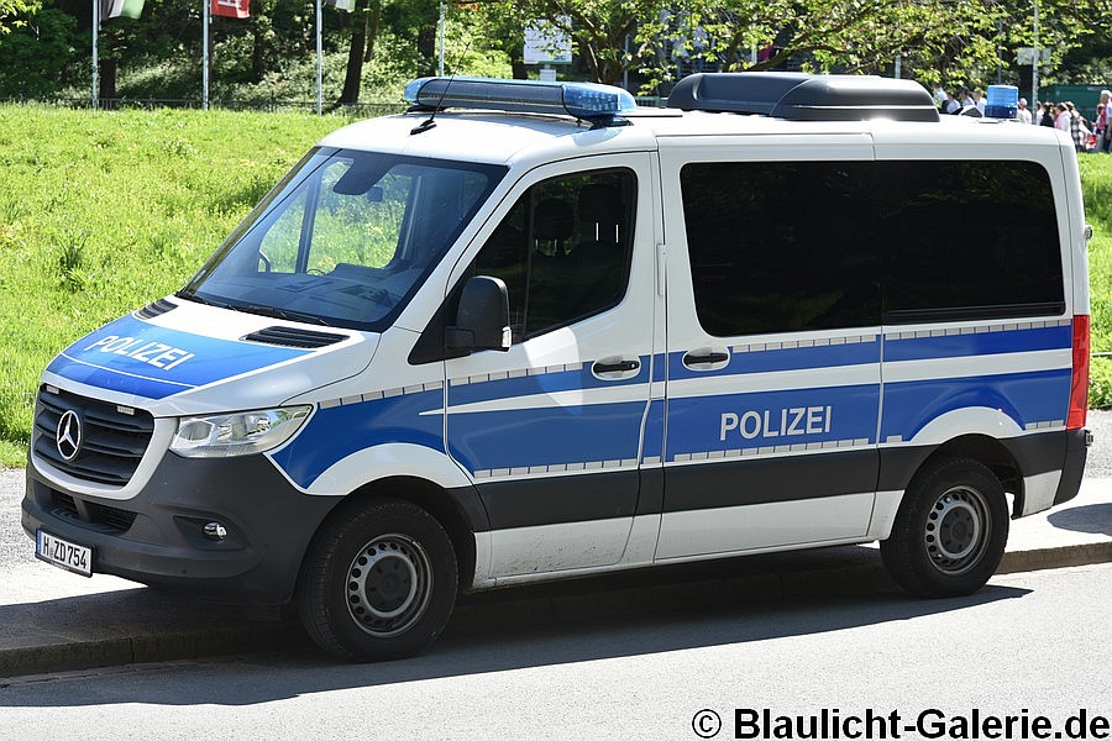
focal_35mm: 80
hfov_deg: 25.4
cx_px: 556
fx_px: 2471
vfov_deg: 17.1
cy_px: 370
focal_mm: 80
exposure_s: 1/250
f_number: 8
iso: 320
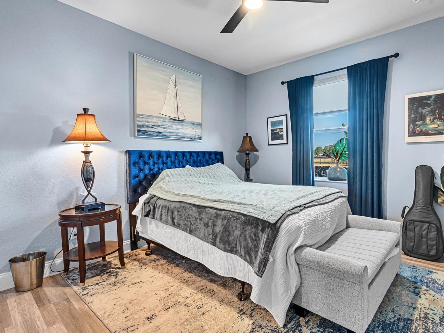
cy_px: 162
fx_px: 231
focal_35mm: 18
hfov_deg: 87.3
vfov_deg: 71.6
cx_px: 252
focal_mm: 16
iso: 400
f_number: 8
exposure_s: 2.5
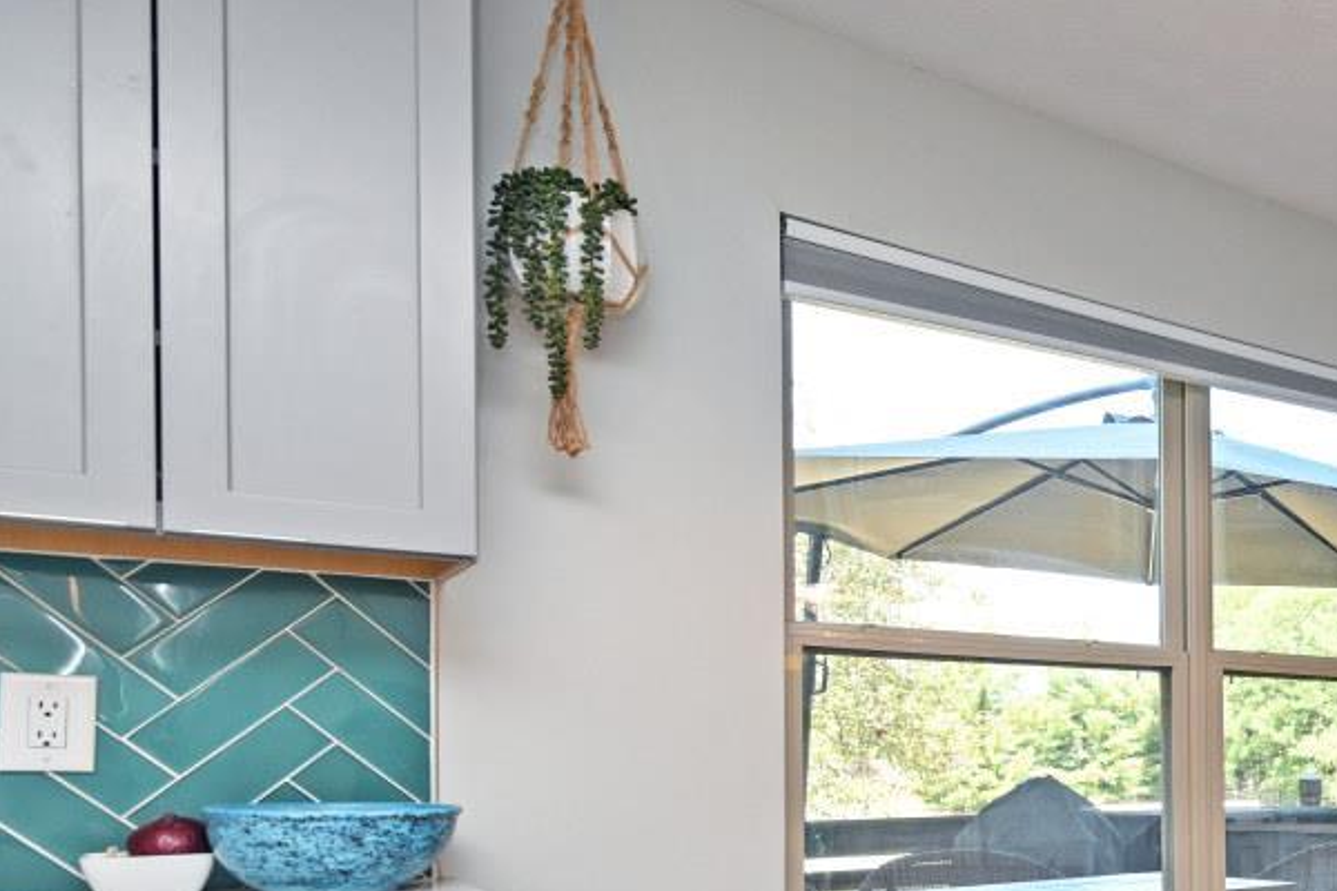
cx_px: 1560
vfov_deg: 35.9
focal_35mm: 35
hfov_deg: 40.5
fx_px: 1300
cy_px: 773
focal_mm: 14
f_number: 4.5
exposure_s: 1/80
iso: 200
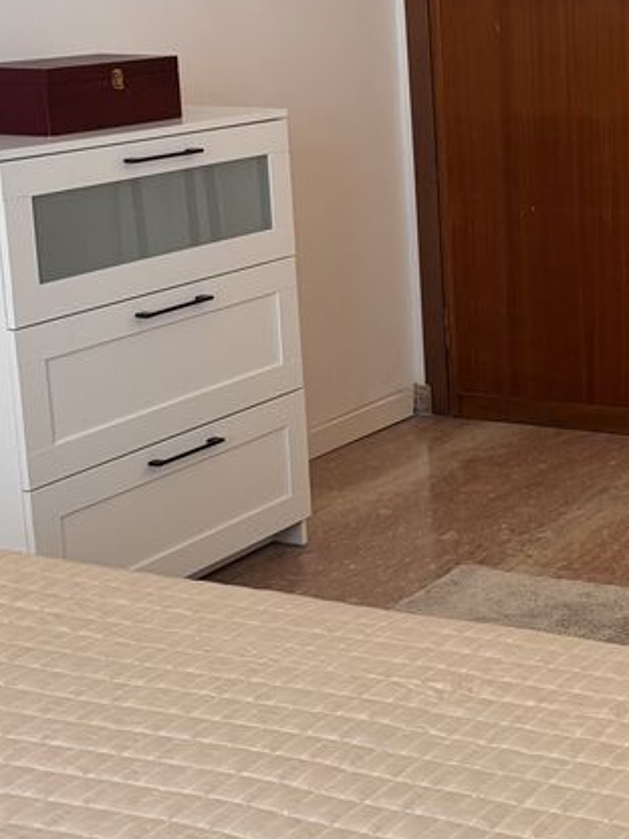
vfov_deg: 26.9
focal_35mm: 72
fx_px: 1744
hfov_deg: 19.3
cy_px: 301
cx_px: 744
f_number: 1.6
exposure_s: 1/50
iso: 160
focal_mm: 5.96
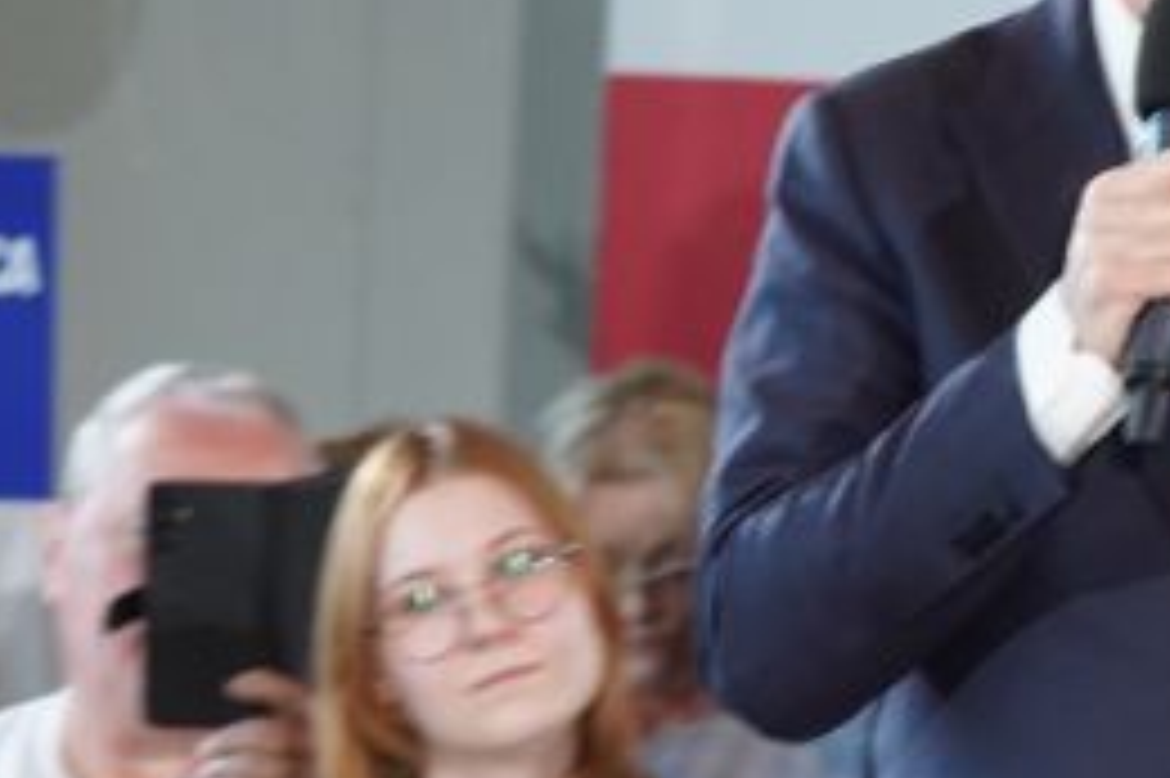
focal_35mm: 526
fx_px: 17084
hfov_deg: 3.9
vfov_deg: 2.6
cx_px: 418
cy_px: 834
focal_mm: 105
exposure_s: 1/100
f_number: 5.6
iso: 1000
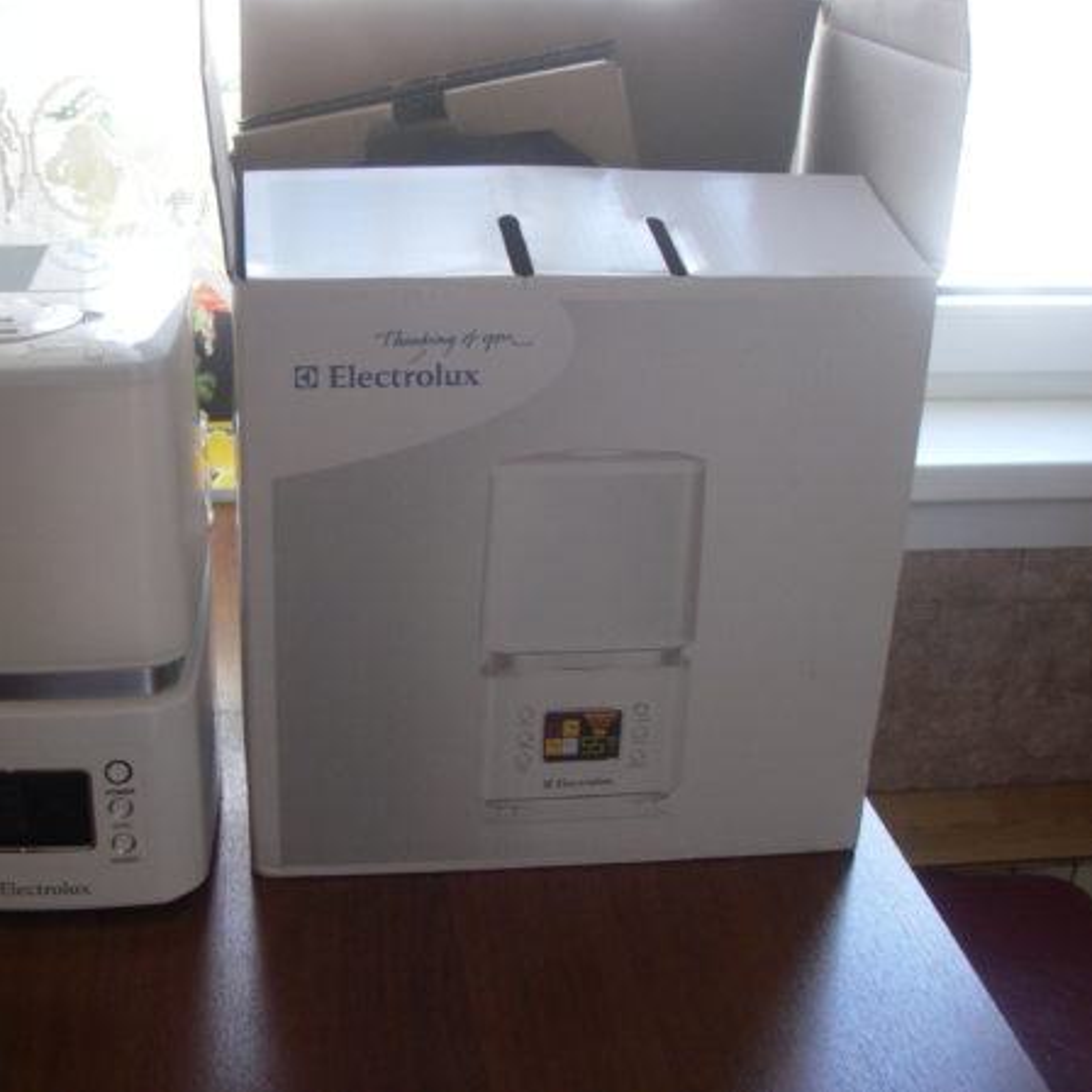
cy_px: 546
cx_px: 417
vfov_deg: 37.6
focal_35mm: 45
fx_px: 1606
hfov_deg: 37.4
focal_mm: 6.3
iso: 160
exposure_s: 1/50
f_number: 3.3
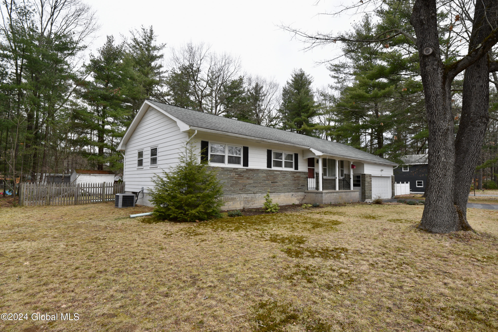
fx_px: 235
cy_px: 166
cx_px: 249
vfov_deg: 70.5
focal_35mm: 17
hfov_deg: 93.3
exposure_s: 1/250
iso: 250
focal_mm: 17
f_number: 8
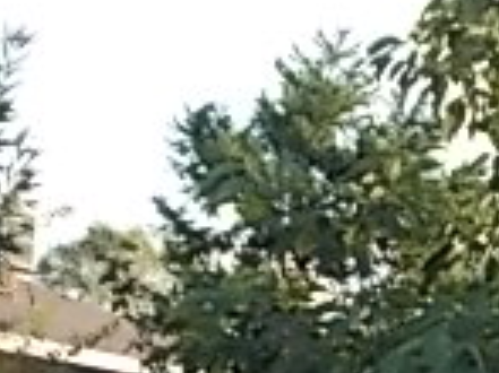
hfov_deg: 13.0
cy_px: 492
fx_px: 2132
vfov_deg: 9.8
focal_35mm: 148
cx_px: 587
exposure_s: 1/125
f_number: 3.6
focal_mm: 6
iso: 80
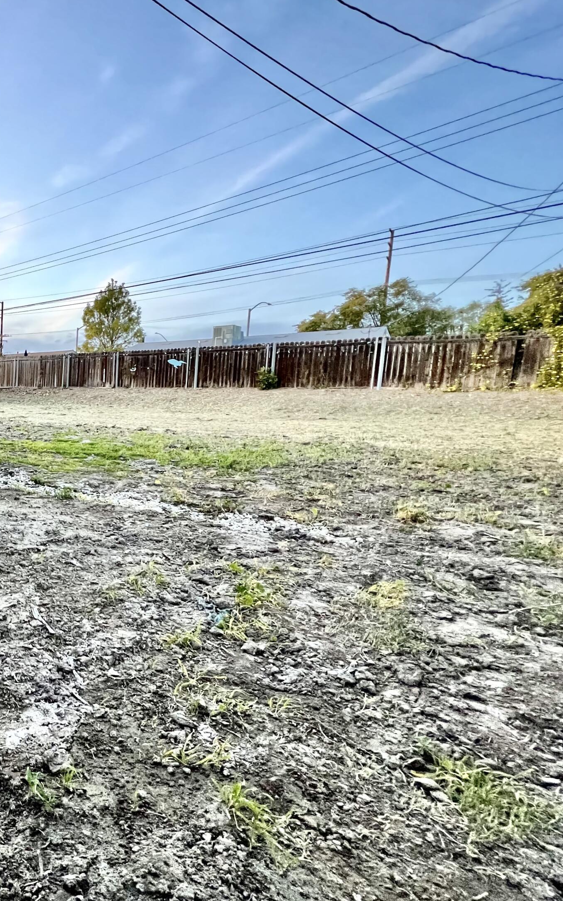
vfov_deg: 88.0
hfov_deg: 47.3
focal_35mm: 19
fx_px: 466
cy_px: 449
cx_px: -41
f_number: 1.8
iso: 250
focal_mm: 1.57
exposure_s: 1/99
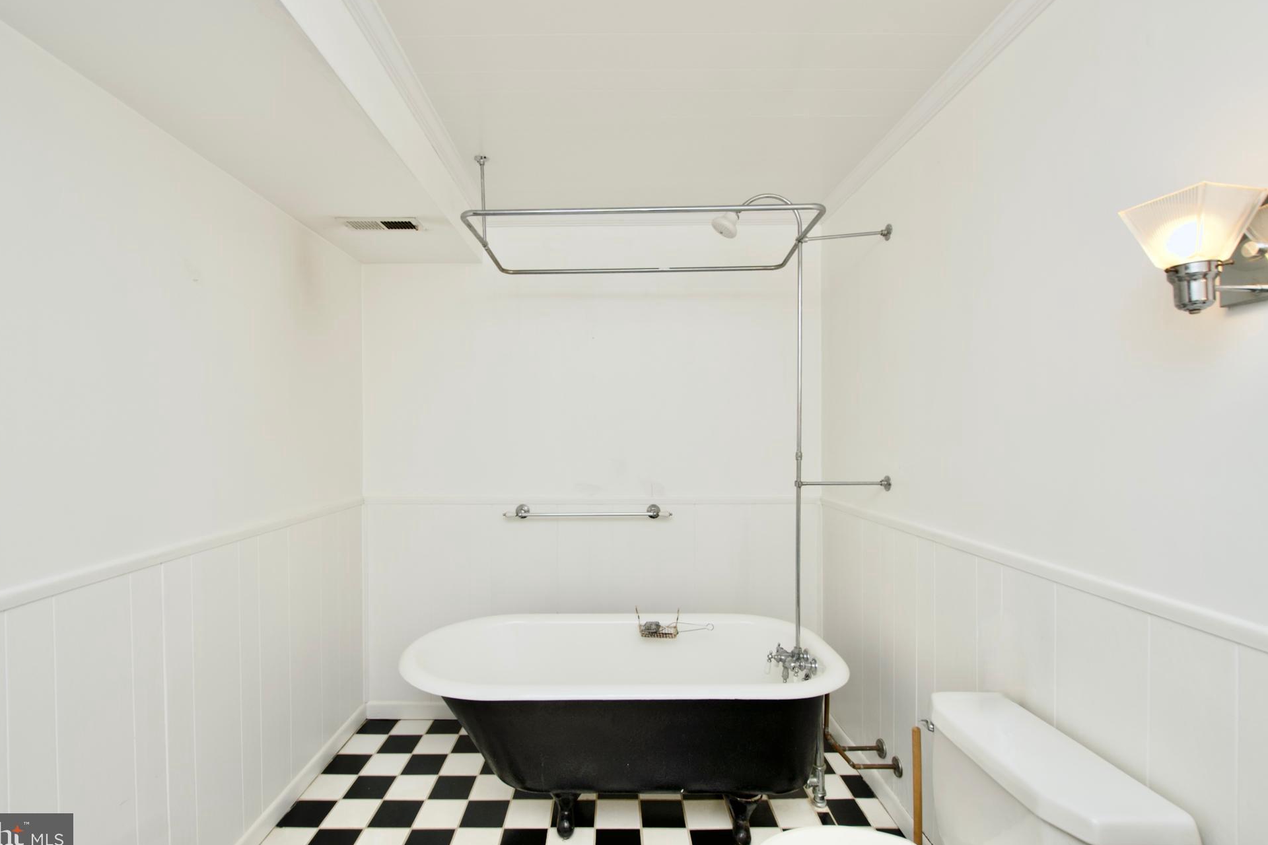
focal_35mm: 16
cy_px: 411
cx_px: 603
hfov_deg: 96.7
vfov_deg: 73.7
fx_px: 564
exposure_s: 1/200
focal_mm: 10
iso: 320
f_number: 7.1
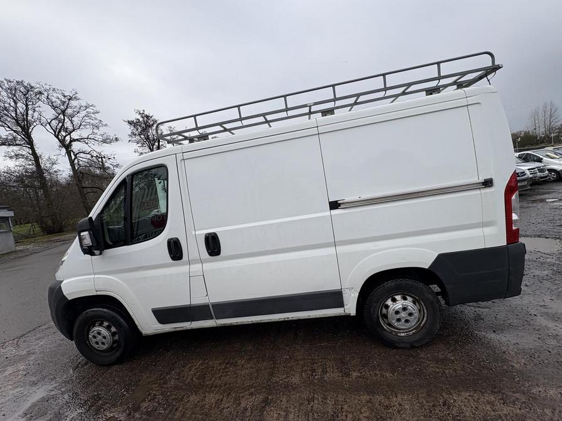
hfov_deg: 102.1
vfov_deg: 85.7
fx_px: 227
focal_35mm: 14
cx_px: 281
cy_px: 210
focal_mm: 2.22
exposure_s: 1/1217
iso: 40
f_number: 2.2
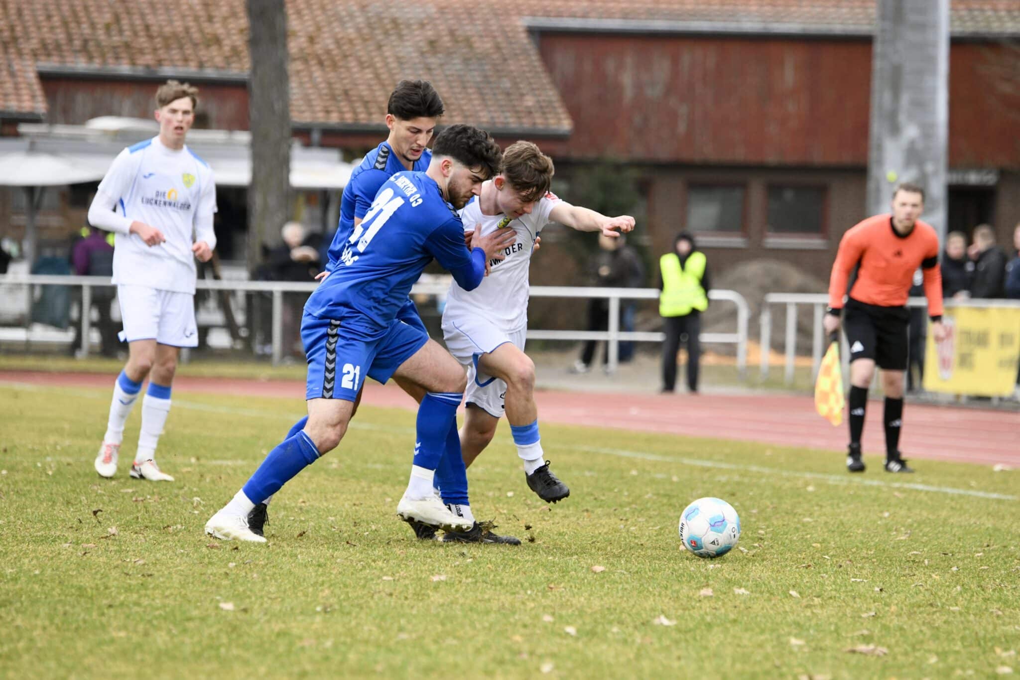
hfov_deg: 6.2
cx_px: 510
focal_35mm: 330
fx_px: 9349
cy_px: 340
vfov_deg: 4.2
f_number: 6.3
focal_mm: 330
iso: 3200
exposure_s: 1/1600
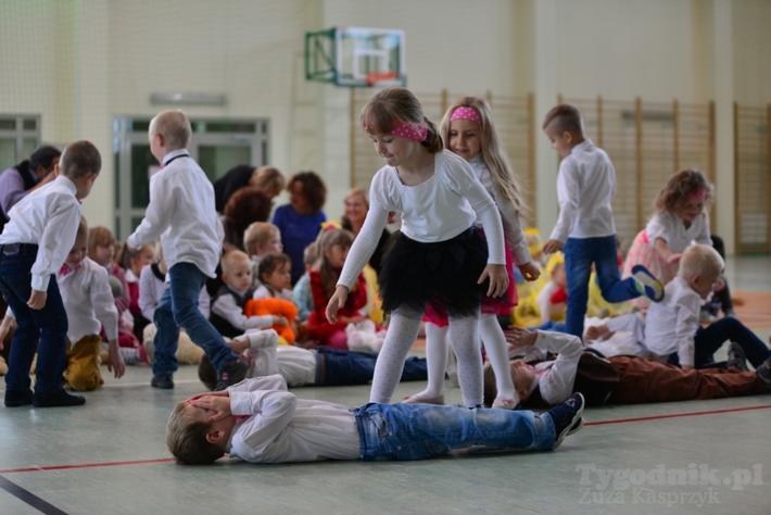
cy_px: 258
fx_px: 1500
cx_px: 386
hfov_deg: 28.8
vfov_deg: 19.5
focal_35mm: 70
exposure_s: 1/250
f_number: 2.8
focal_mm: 70
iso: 500
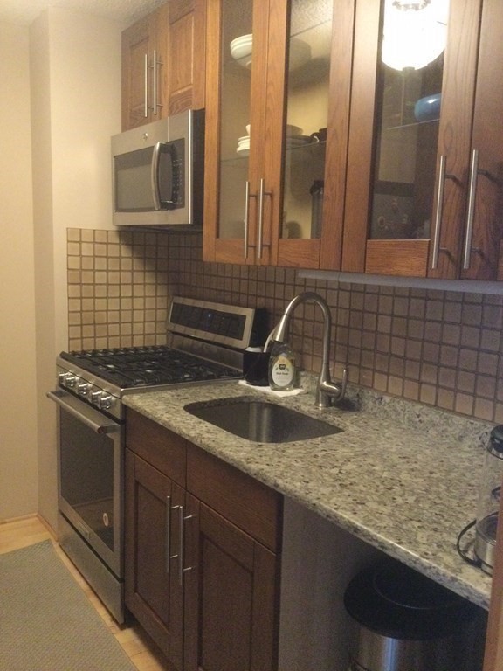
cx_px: 252
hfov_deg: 45.4
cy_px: 336
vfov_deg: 58.4
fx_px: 601
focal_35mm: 31
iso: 320
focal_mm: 3.3
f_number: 2.4
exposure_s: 1/15
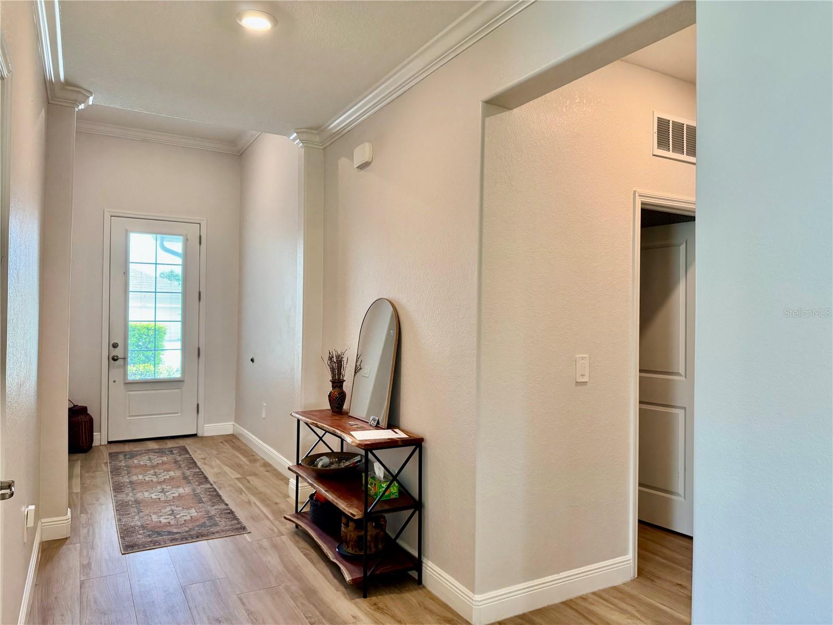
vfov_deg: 56.8
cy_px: 312
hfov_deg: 71.6
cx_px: 416
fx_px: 578
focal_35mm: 24
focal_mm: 6.76
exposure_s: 1/120
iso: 160
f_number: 1.78
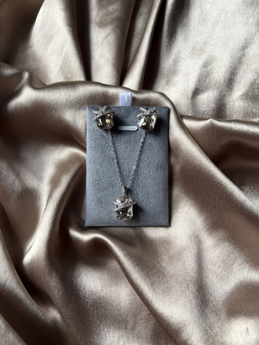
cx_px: 130
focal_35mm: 26
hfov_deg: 53.1
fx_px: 259
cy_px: 172
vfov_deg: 67.3
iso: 50
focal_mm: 5.96
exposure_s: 1/121
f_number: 1.6
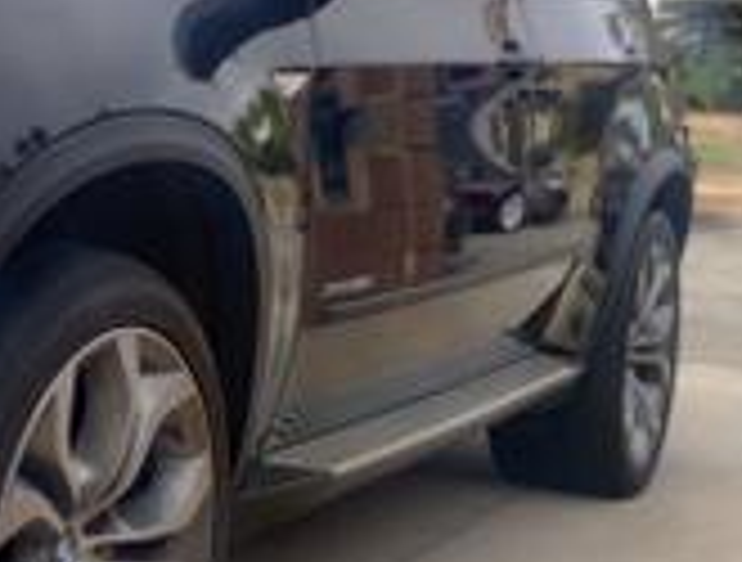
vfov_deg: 17.5
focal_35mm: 85
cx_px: -108
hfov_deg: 21.6
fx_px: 1829
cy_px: 292
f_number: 1.8
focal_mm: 4.27
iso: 100
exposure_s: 1/271
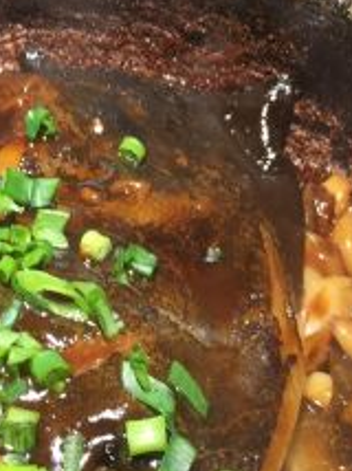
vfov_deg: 20.3
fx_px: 1291
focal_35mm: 95
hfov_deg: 15.2
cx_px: -8
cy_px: 407
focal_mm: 4.15
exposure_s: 1/50
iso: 40
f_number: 2.2
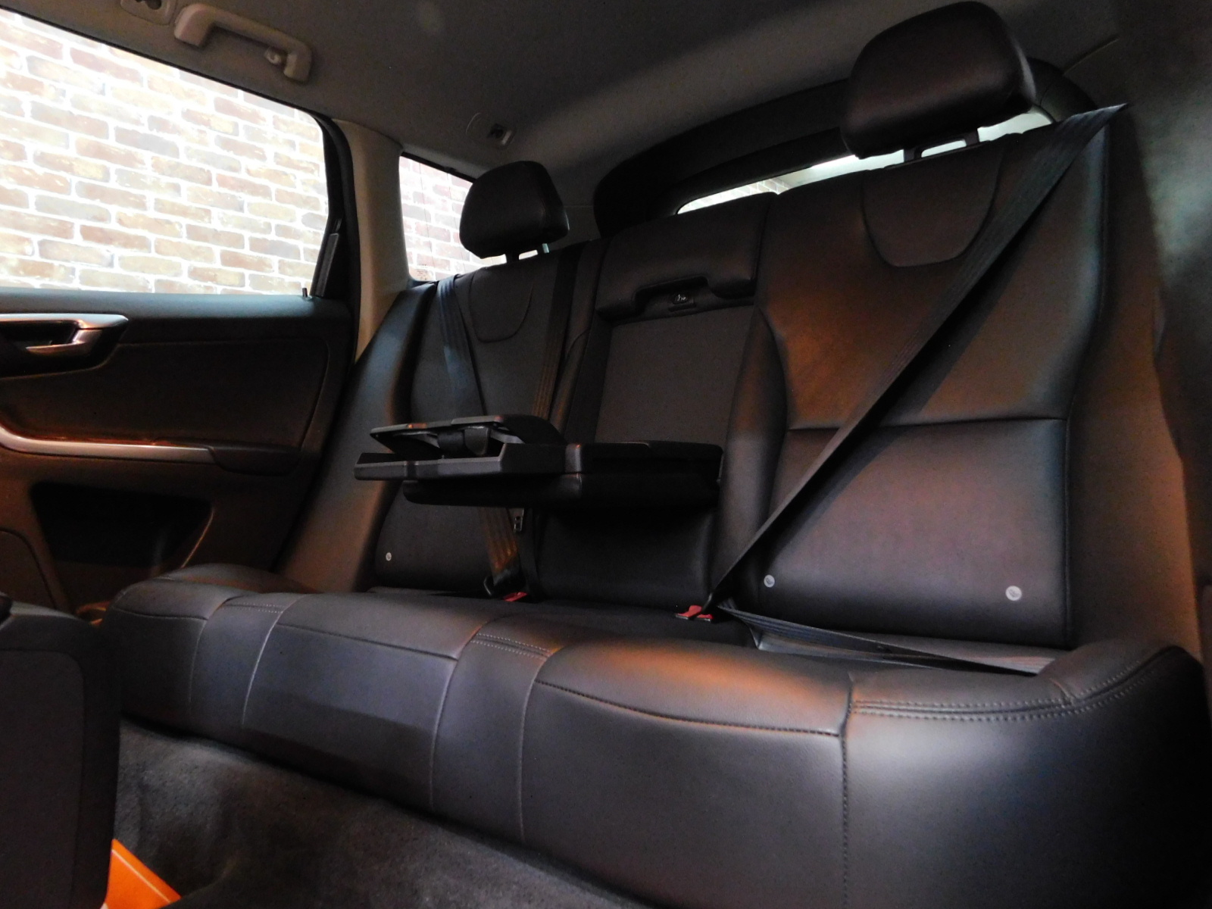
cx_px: 606
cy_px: 454
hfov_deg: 73.9
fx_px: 805
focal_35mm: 23
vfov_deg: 58.9
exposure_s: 1/4
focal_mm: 4
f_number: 3
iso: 800
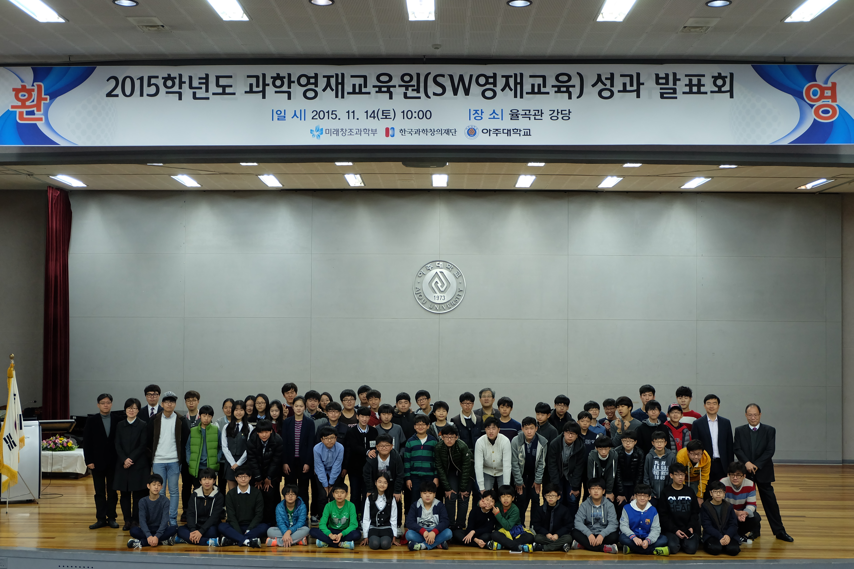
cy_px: 284
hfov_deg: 44.5
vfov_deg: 30.5
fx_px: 1044
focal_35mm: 44
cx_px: 427
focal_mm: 29.5
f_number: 4.7
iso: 1000
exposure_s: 1/30
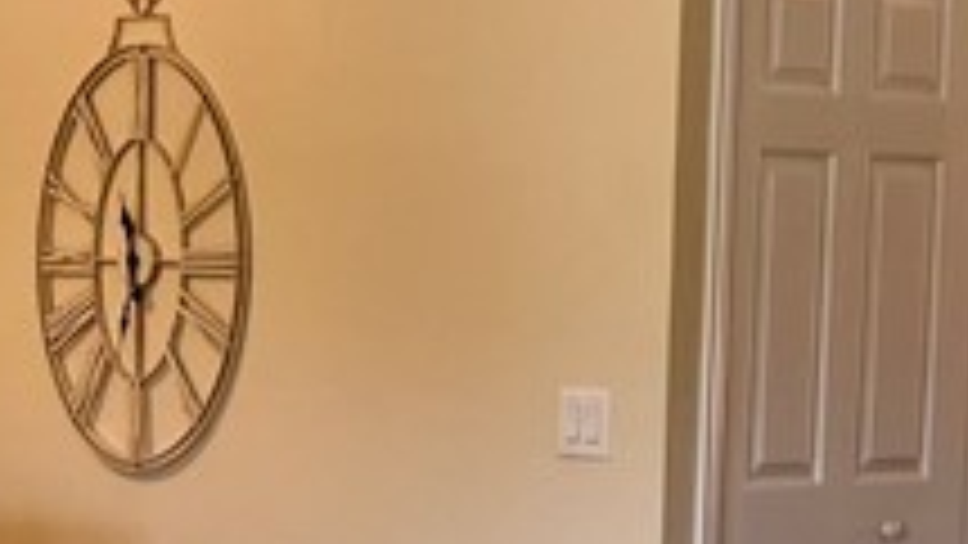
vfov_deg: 8.9
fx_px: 3466
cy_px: 701
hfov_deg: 15.8
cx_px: 203
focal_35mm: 135
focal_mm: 5.7
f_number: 1.5
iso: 80
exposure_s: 1/120
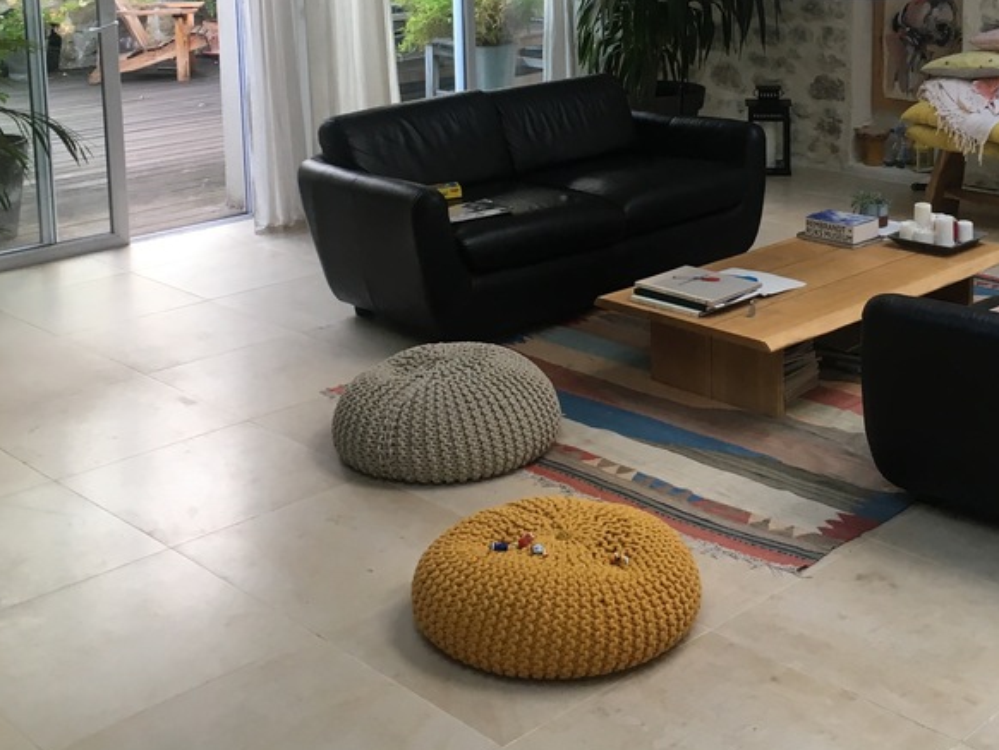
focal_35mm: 51
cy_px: 100
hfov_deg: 37.4
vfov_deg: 27.7
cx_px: 577
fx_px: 1472
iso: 80
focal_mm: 4.15
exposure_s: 1/33
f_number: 2.2
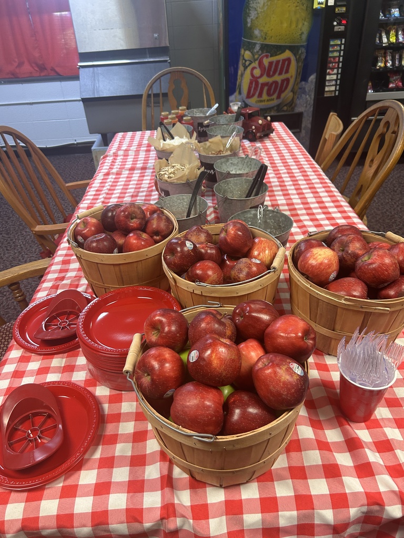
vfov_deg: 67.3
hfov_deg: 53.1
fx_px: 405
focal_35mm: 26
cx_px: 202
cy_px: 269
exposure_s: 1/60
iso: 125
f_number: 1.5
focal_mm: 5.7
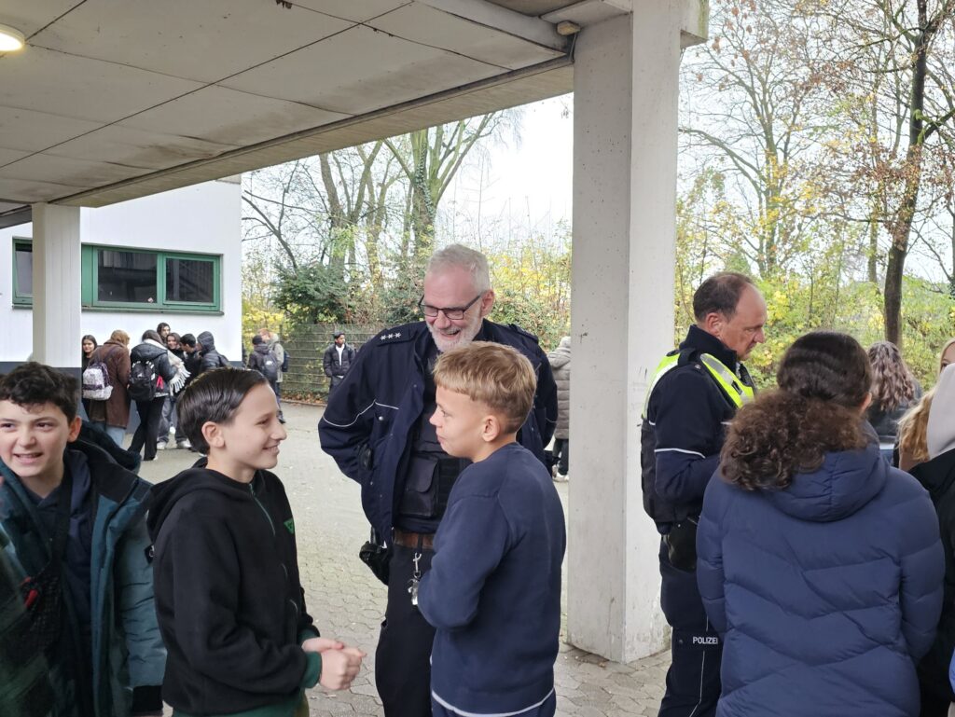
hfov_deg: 73.9
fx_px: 635
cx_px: 478
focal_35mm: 23
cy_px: 358
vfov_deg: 58.9
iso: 640
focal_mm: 6.3
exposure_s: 1/50
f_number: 1.7
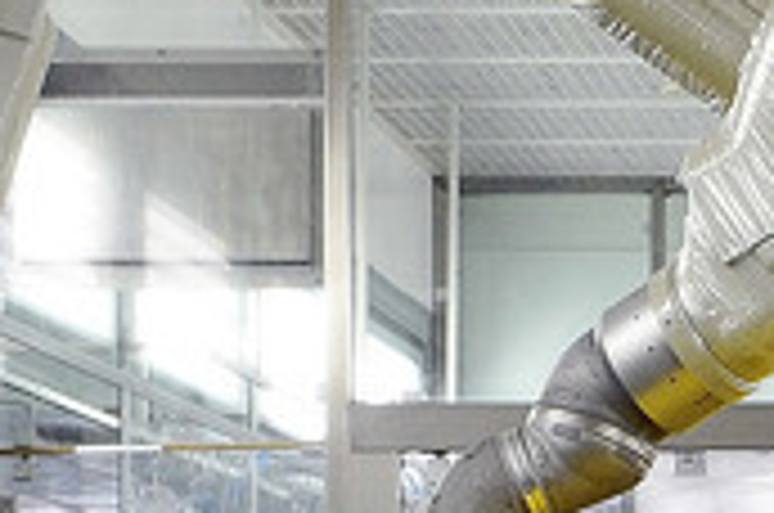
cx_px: 1053
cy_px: 704
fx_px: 3498
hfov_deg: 12.2
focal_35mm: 163
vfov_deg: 8.3
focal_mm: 35
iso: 800
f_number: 6.3
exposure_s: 1/100
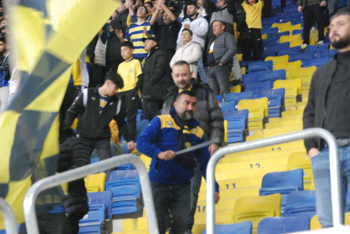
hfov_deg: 17.0
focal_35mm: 120
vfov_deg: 11.4
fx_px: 1168
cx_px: 175
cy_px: 117
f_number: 5.3
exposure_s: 1/30
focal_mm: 80
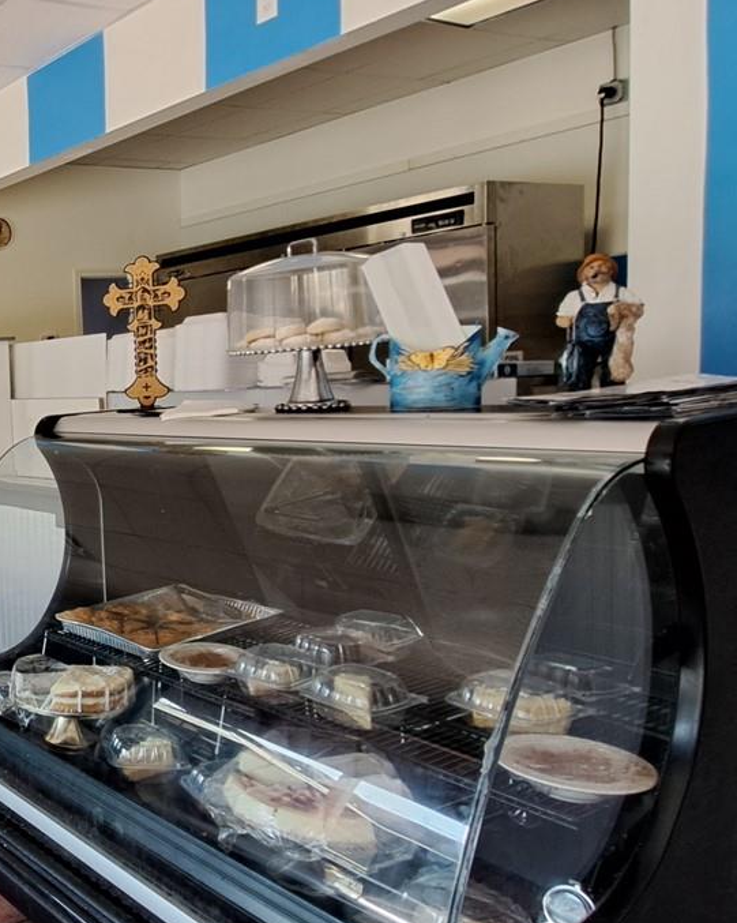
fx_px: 819
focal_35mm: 30
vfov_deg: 58.8
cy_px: 469
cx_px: -146
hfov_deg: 37.1
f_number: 2.2
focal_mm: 1.74
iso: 100
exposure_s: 1/40
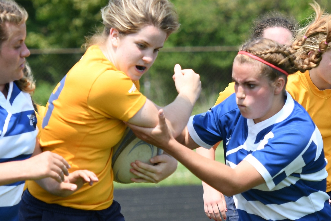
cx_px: 166
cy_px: 110
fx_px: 1600
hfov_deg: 11.8
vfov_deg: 7.9
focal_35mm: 174
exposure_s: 1/1000
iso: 180
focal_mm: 116
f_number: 4
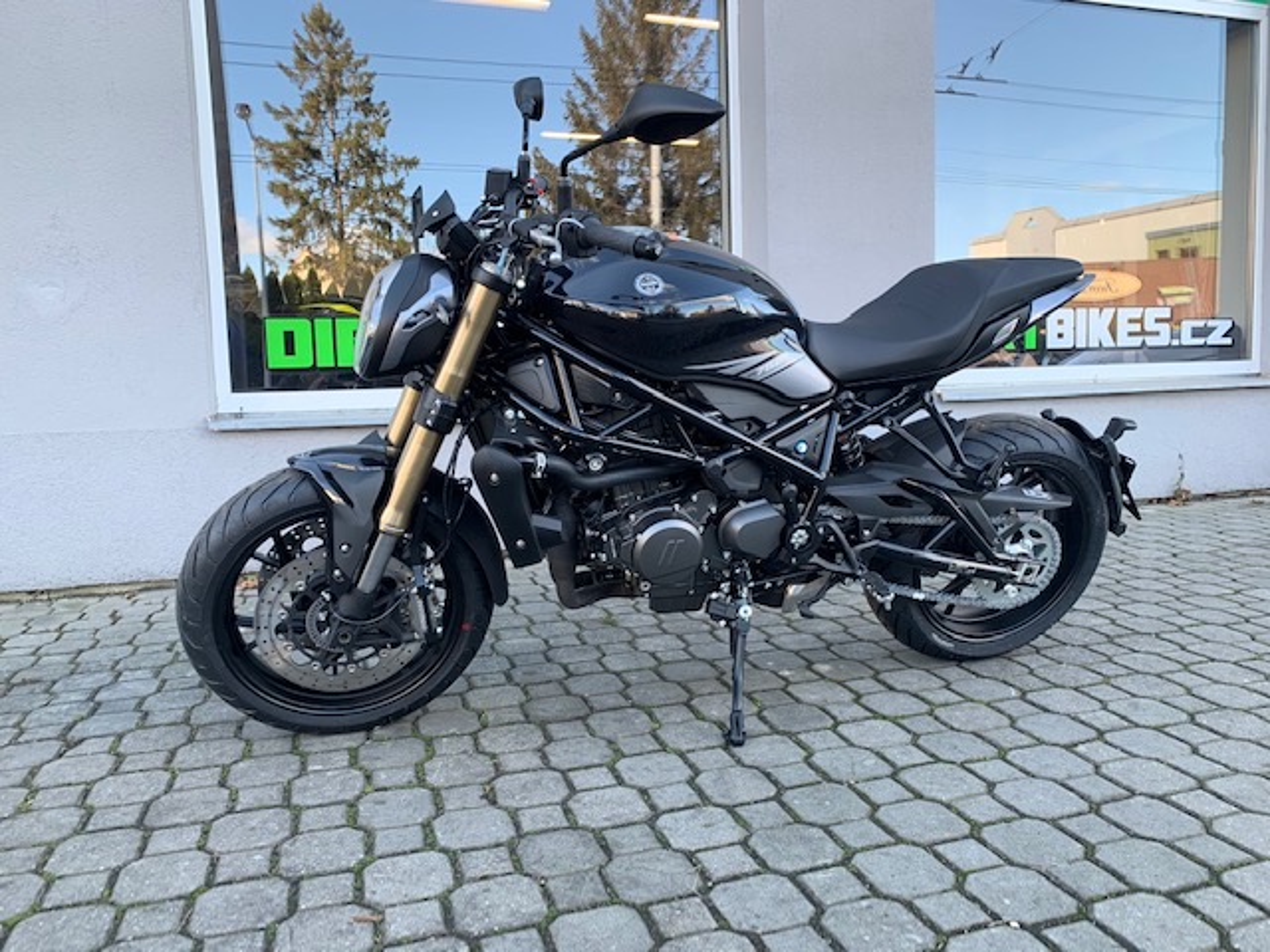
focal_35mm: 26
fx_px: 954
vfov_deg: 53.1
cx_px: 635
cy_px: 476
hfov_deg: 67.3
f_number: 1.8
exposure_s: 1/122
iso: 32
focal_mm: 4.25
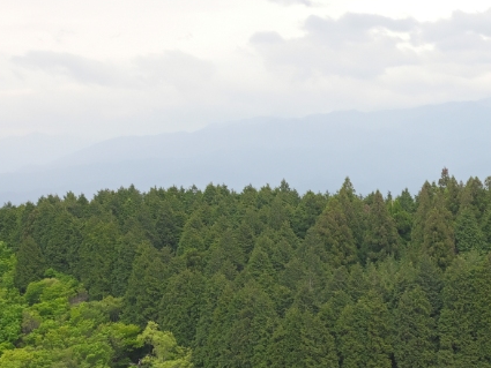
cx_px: 609
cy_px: 378
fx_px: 1802
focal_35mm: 127
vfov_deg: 11.5
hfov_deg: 14.9
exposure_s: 1/800
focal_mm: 45
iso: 200
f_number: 2.8
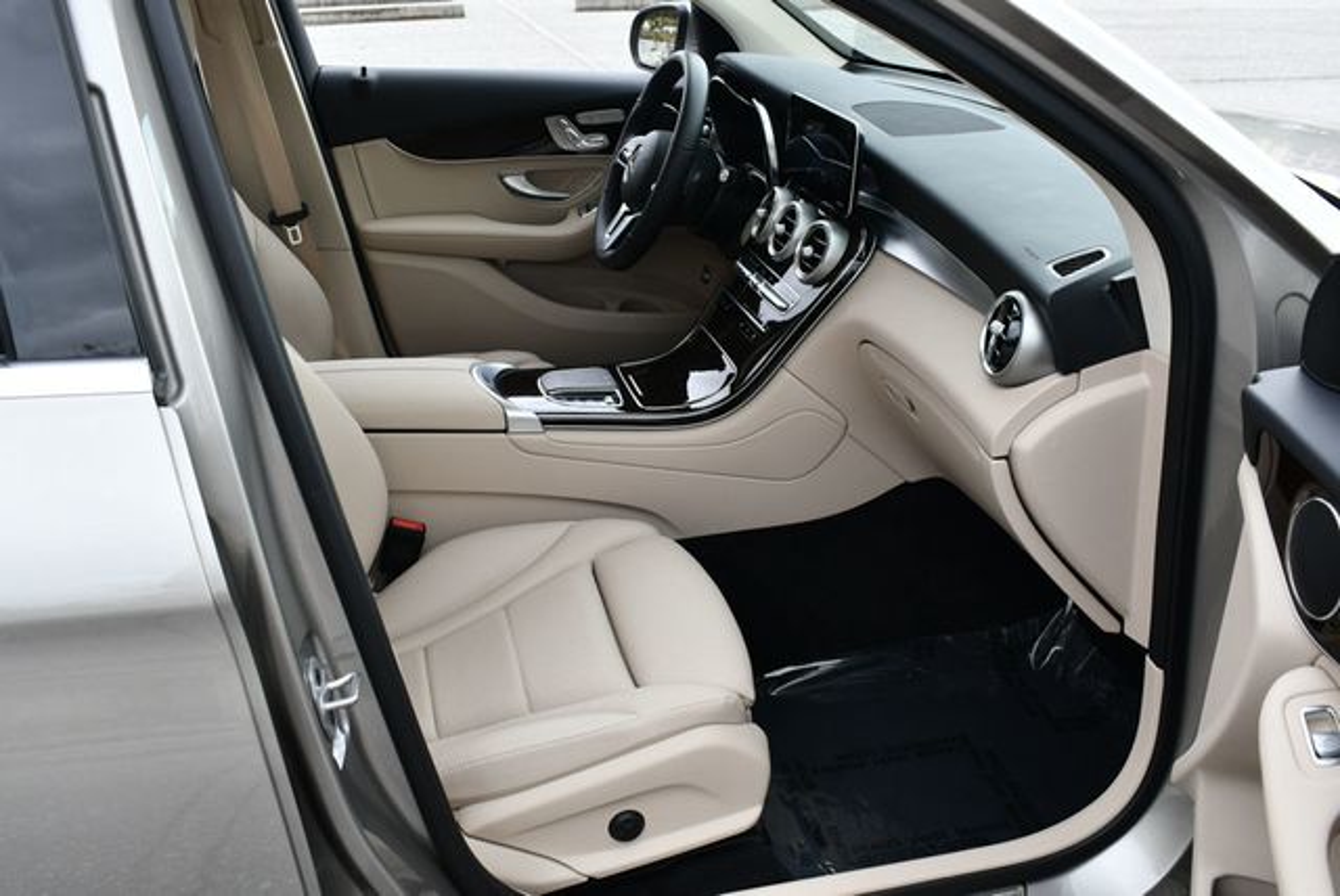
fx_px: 1341
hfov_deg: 53.1
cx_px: 670
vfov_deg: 36.9
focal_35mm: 36
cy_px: 448
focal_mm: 18
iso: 250
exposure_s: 1/250
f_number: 5.6
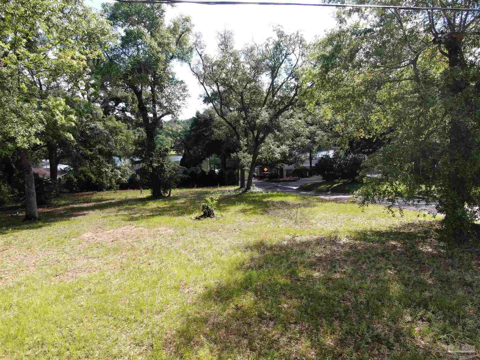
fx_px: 333
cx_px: 240
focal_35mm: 24
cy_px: 180
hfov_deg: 71.6
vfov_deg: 56.8
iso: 100
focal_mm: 4.39
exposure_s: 1/400
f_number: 2.8
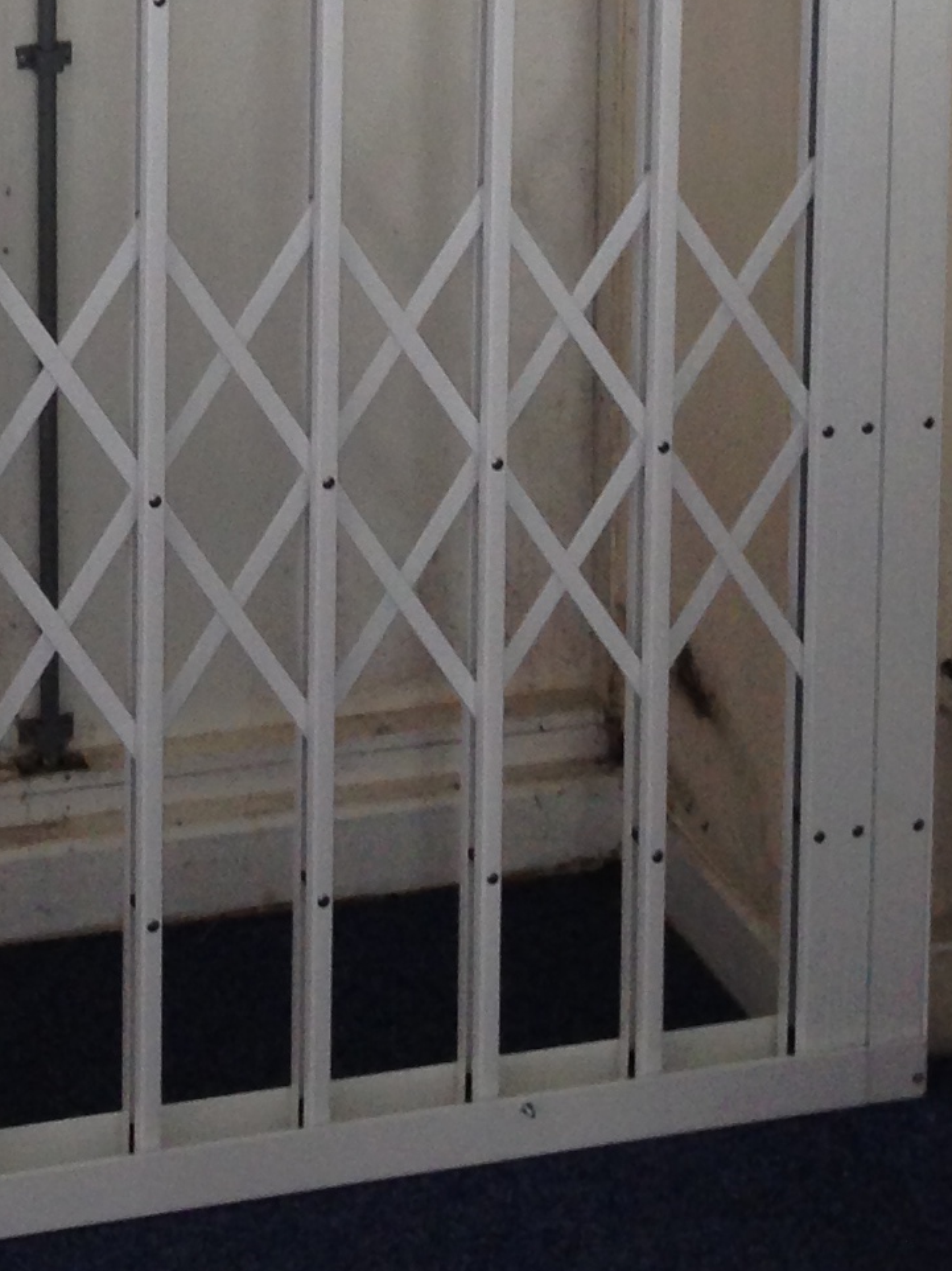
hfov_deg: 13.0
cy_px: -559
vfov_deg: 16.3
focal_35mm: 112
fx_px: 4109
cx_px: -66
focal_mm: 4.13
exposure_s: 1/20
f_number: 2.4
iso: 80
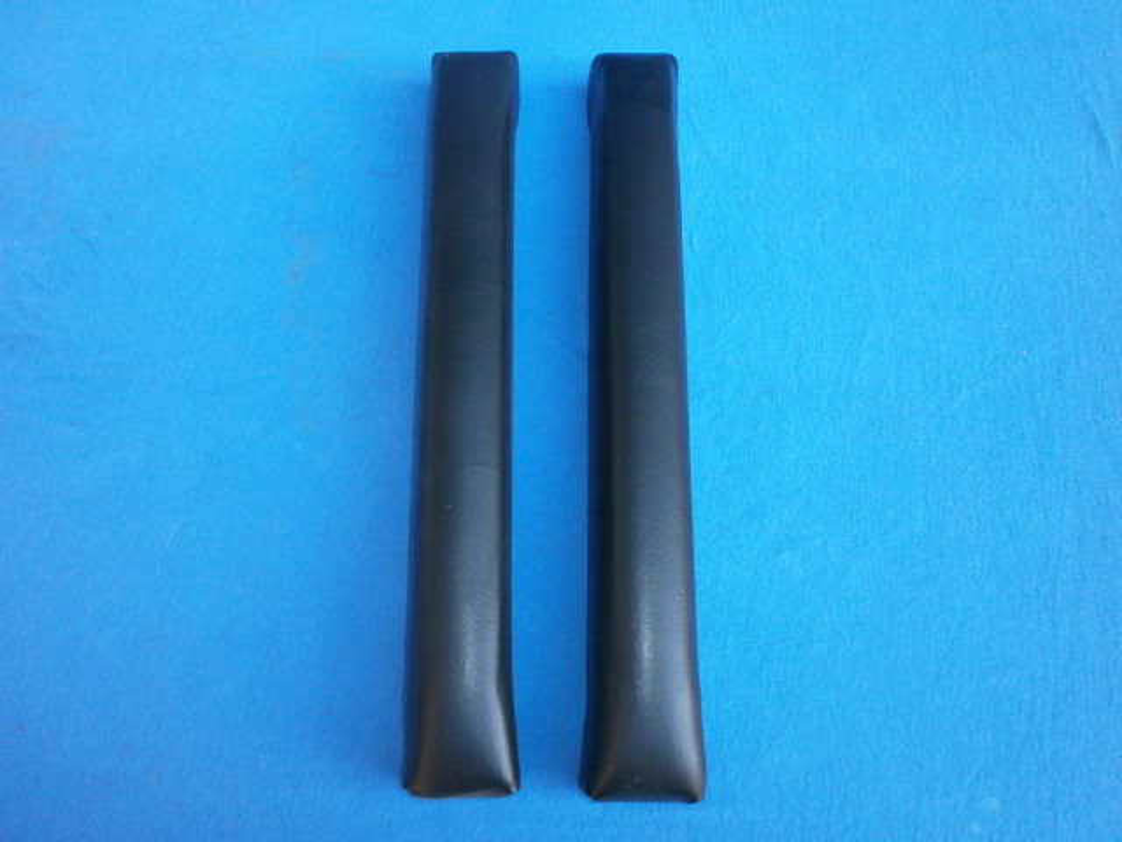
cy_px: 421
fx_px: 875
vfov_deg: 51.4
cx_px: 561
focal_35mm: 27
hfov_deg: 65.3
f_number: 2.9
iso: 250
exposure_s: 1/250
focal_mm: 4.8
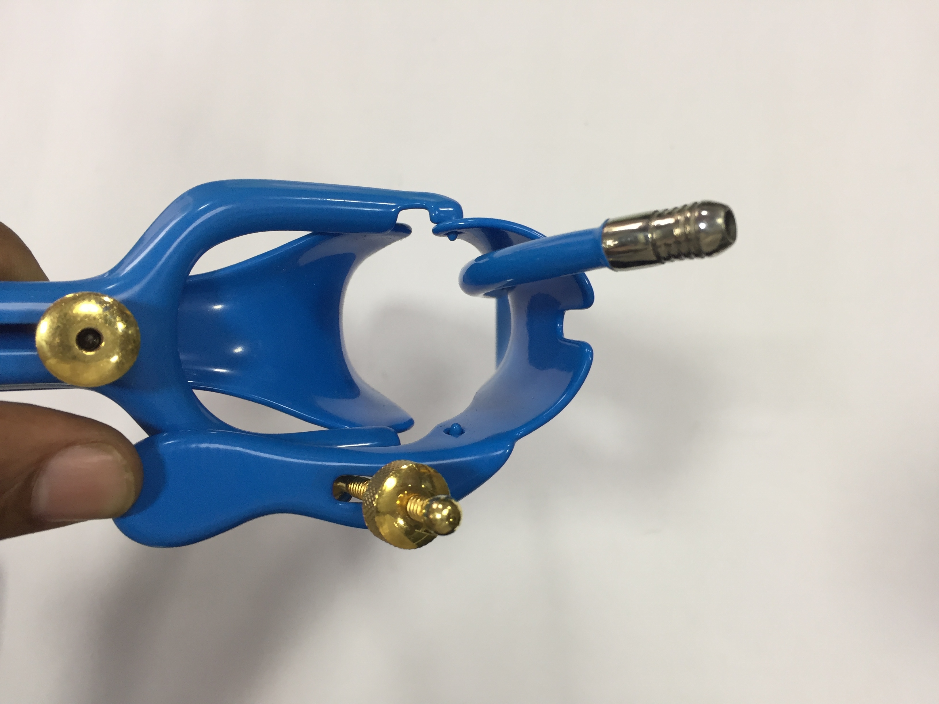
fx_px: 787
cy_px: 352
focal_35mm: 29
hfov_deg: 61.7
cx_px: 470
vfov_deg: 48.2
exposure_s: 1/33
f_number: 2.2
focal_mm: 4.15
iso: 32
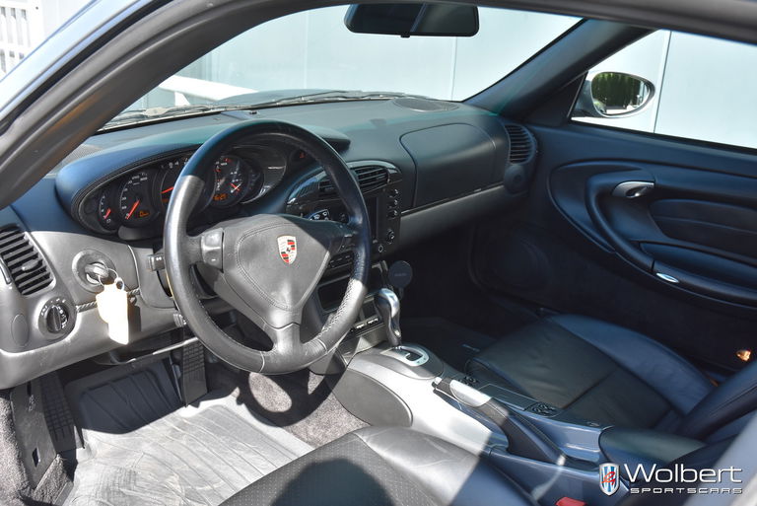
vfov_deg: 36.9
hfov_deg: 53.1
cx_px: 378
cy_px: 253
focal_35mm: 36
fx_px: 757
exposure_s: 1/250
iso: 800
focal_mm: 24
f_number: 8
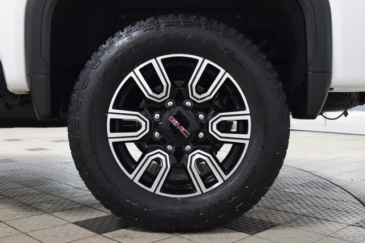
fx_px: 441
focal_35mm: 44
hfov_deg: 45.0
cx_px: 182
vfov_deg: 30.9
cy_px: 122
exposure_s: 1/15
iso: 1100
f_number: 6.3
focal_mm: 29
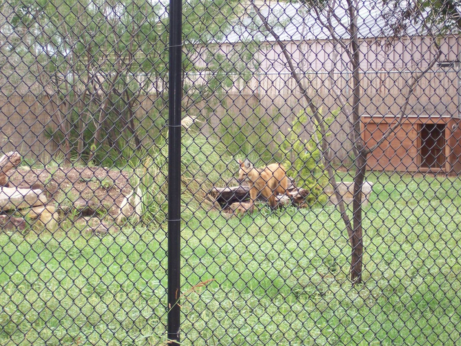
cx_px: 233
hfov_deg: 14.6
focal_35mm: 135
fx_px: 1798
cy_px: 174
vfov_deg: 11.0
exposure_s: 1/125
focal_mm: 22
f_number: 4.8
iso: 140
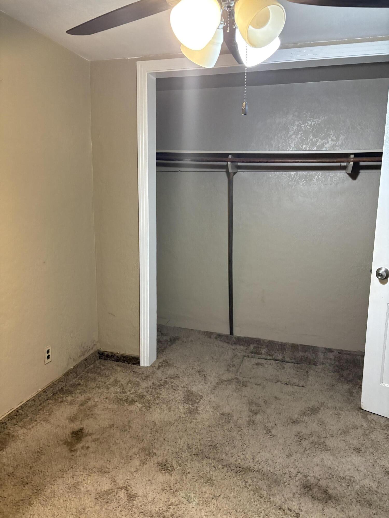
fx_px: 390
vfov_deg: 67.3
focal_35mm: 26
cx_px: 194
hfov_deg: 53.1
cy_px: 259
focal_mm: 5.96
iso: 400
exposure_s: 1/60
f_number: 1.6
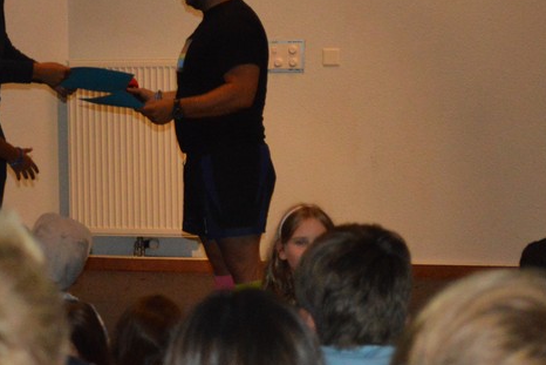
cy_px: 93
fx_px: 2397
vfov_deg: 8.7
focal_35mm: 158
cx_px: -23
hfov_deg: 12.8
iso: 3200
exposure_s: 1/125
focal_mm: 48
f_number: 5.6
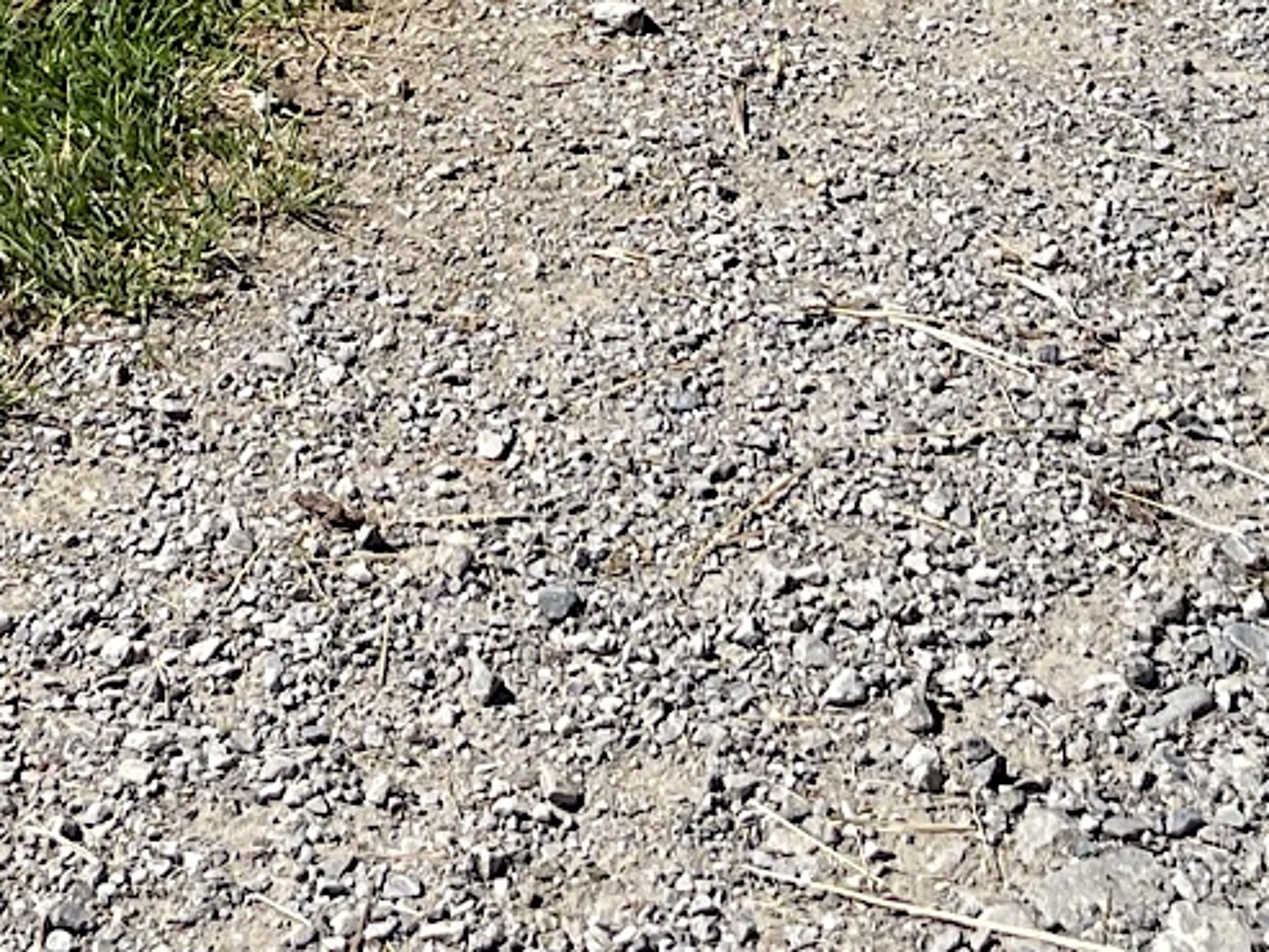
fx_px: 3960
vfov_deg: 12.0
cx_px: 698
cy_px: -1019
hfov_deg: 18.2
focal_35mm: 108
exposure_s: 1/3300
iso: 32
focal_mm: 4.2
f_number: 1.6
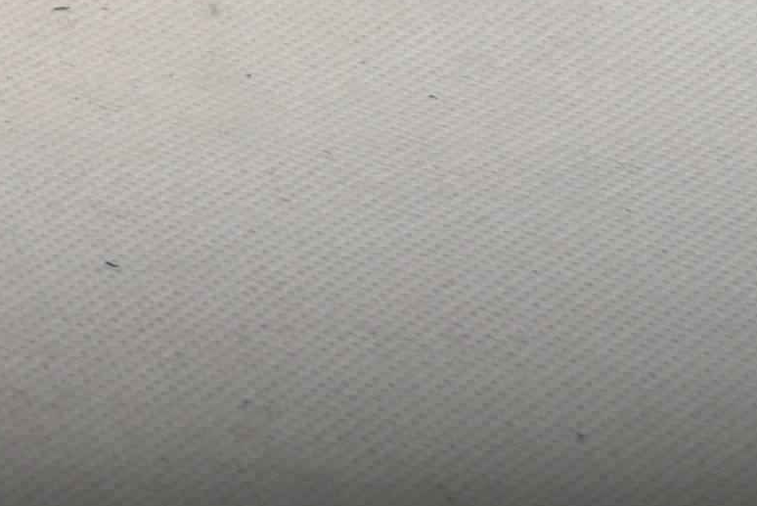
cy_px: -1257
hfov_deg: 5.9
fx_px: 6543
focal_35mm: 311
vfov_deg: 4.2
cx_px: -1889
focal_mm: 40
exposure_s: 1/250
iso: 100
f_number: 11
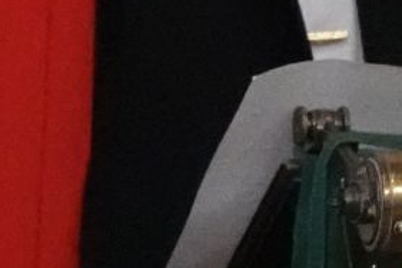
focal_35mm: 2209
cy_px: -70
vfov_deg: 0.6
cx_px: 541
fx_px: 24652
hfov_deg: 0.9
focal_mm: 113.69
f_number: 4
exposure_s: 1/400
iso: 6400
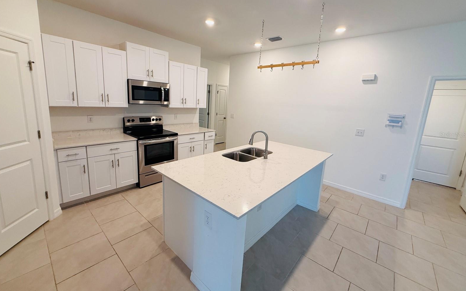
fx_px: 190
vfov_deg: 74.7
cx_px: 232
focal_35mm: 15
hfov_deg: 101.5
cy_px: 134
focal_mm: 2.22
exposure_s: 1/120
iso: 200
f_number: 2.2
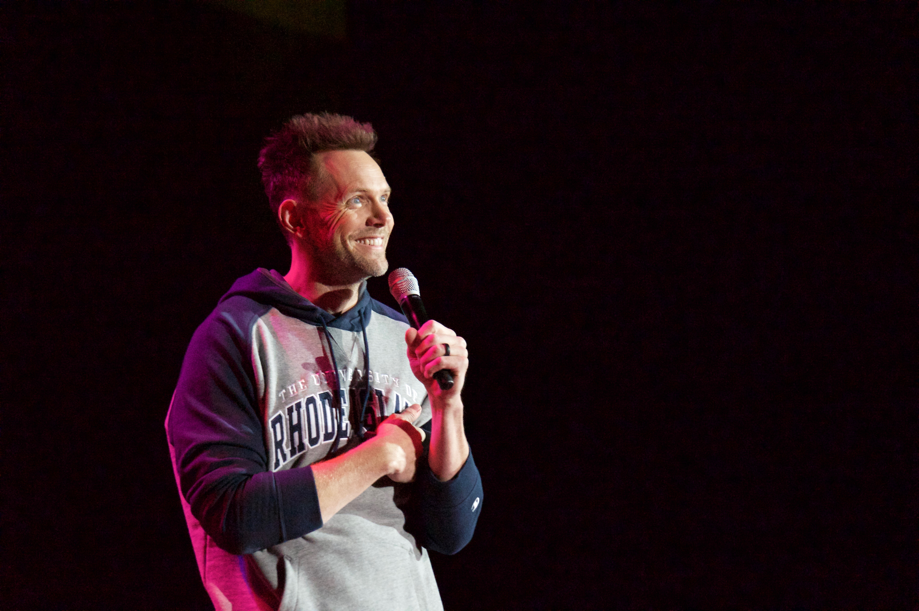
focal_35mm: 190
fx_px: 4858
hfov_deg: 10.8
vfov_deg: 7.2
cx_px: 460
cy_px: 306
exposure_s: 1/200
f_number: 5.6
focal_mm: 127
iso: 6400
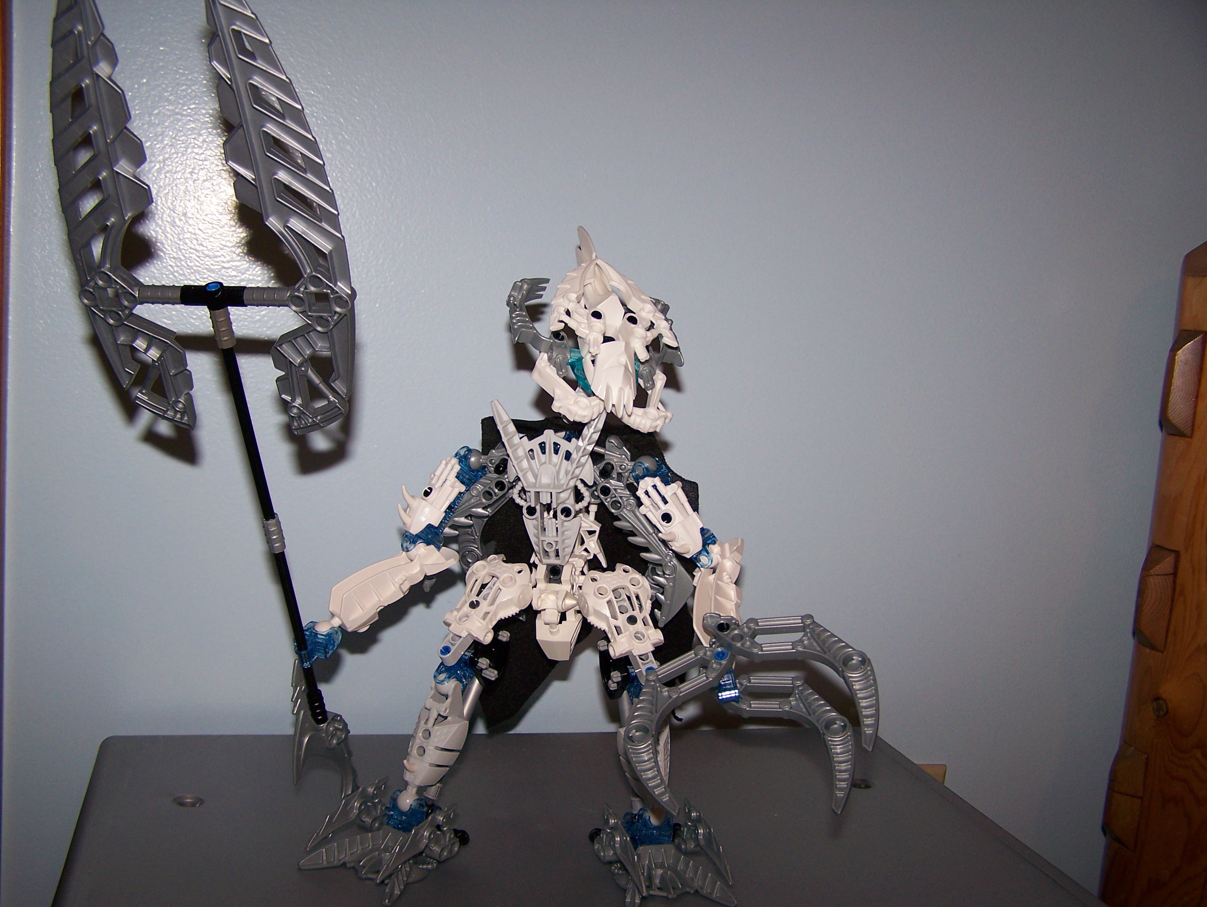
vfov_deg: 37.8
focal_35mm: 38
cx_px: 604
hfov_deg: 48.9
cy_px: 454
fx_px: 1326
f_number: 2.8
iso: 80
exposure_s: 1/60
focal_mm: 6.3
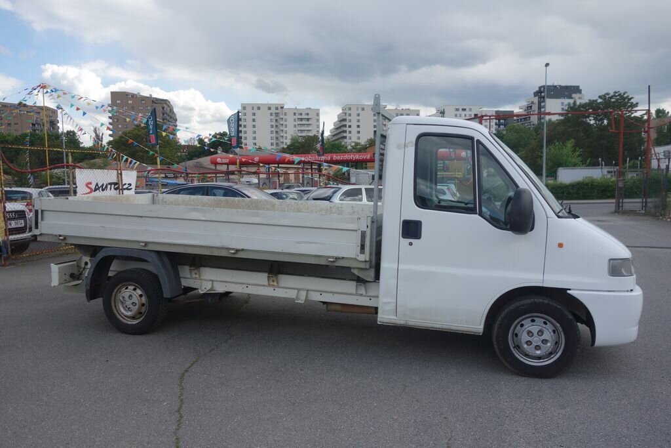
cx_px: 336
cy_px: 224
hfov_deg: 65.5
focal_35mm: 28
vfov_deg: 46.4
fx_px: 522
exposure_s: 1/500
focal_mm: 10.4
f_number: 4
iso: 125
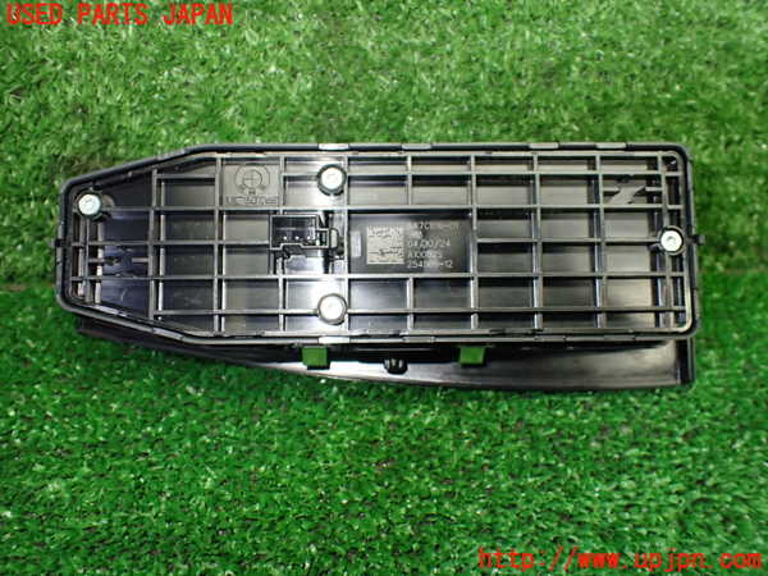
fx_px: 666
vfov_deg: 46.8
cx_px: 384
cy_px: 288
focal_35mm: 30
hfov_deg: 60.0
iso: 640
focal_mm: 5.4
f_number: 2.3
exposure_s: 1/125
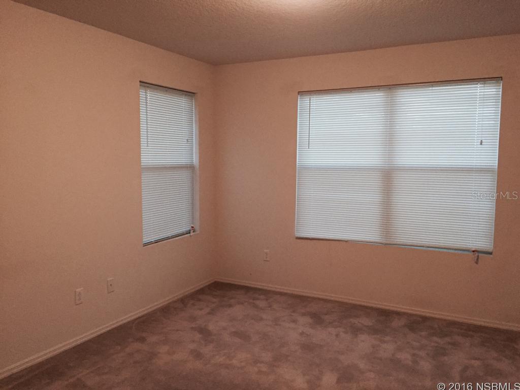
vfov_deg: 48.2
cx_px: 260
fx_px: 436
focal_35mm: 29
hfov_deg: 61.7
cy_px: 195
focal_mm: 4.15
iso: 200
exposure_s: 1/30
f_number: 2.2
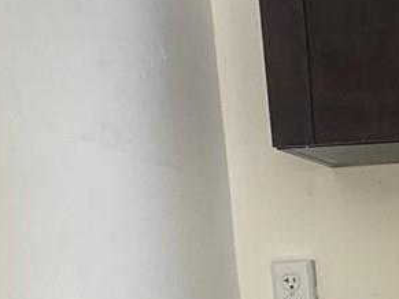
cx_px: 491
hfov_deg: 23.0
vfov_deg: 17.3
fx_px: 887
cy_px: 440
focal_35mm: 77
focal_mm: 2.22
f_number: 2.2
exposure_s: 1/99
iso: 250
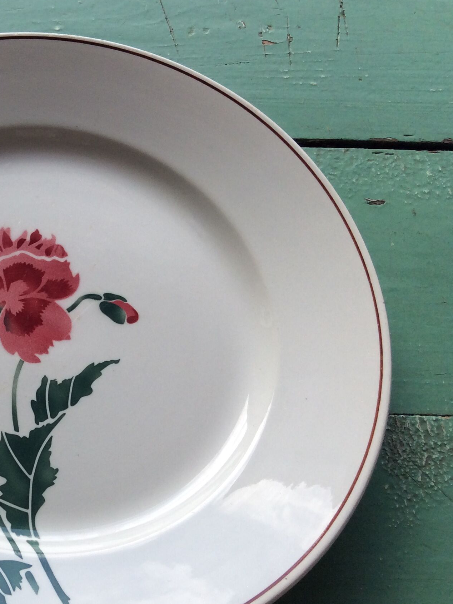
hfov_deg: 27.8
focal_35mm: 49
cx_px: -8
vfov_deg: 38.8
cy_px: 342
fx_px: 855
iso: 32
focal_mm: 3.3
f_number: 2.4
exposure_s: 1/216
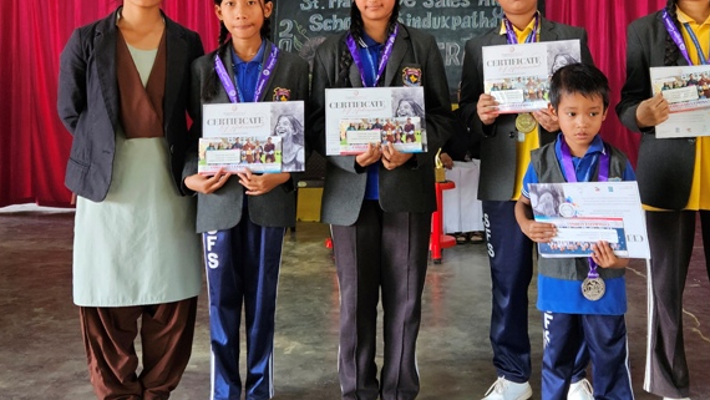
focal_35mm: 45
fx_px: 847
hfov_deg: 45.2
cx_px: 424
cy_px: 88
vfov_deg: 26.1
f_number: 1.8
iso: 50
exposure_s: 1/100
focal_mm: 5.4
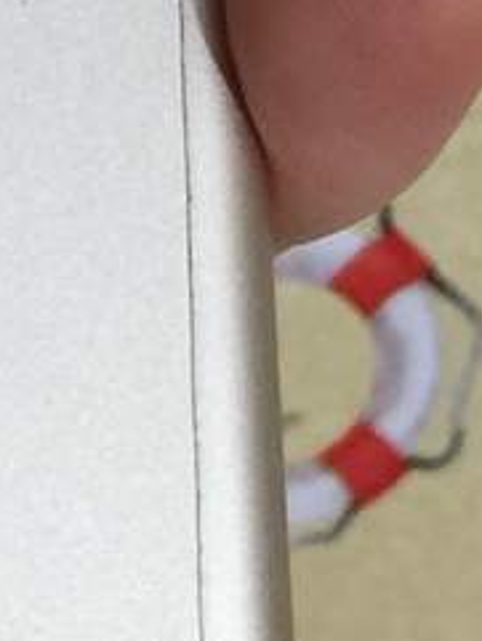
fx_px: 2857
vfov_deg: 12.2
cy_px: -340
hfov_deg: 9.0
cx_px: -519
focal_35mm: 154
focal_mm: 4.15
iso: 40
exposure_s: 1/17
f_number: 2.2
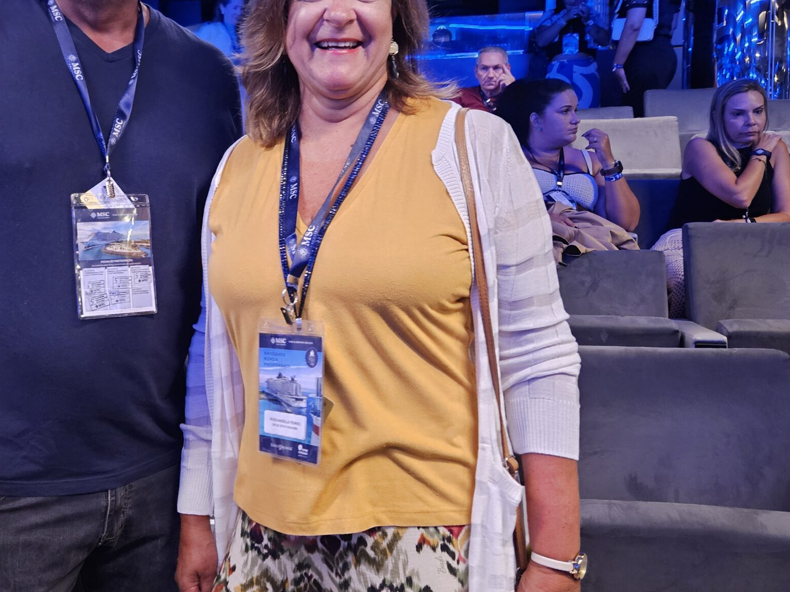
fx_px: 867
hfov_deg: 47.4
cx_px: 210
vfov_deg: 37.6
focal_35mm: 38
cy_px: 232
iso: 640
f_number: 1.8
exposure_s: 1/24
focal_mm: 5.4
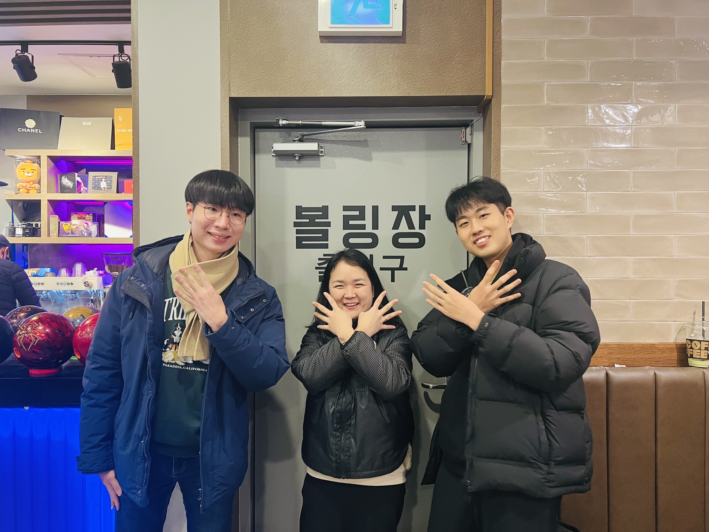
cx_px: 354
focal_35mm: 26
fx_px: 533
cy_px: 266
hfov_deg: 67.3
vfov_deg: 53.1
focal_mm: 5.7
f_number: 1.5
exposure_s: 1/60
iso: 400
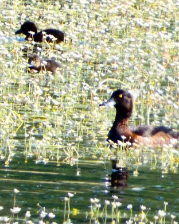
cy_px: 148
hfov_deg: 0.5
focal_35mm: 3003
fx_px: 19886
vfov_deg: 0.6
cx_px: 95
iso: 200
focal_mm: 215
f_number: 7.1
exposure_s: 1/320
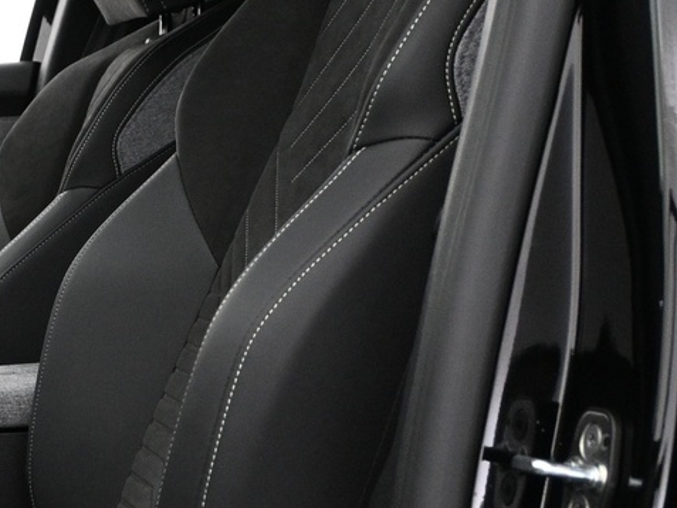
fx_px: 1917
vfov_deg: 15.1
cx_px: -217
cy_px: 254
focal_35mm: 98
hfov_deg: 18.5
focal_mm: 20
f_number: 3.8
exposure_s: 1/40
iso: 1600
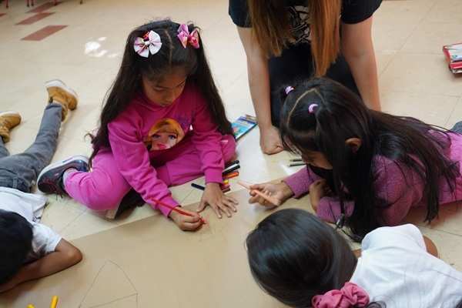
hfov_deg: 57.2
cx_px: 231
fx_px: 423
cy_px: 154
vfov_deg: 40.0
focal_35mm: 33
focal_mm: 33
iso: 640
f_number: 4
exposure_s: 1/40
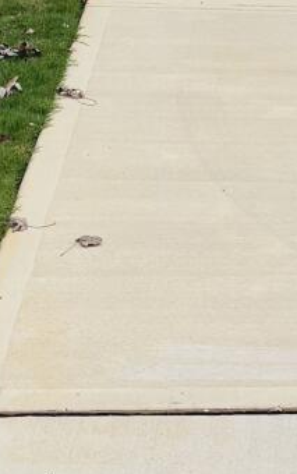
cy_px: -625
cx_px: 231
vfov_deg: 11.1
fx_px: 2094
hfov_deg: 8.1
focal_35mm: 162
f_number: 1.6
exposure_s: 1/5076
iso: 50
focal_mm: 5.96
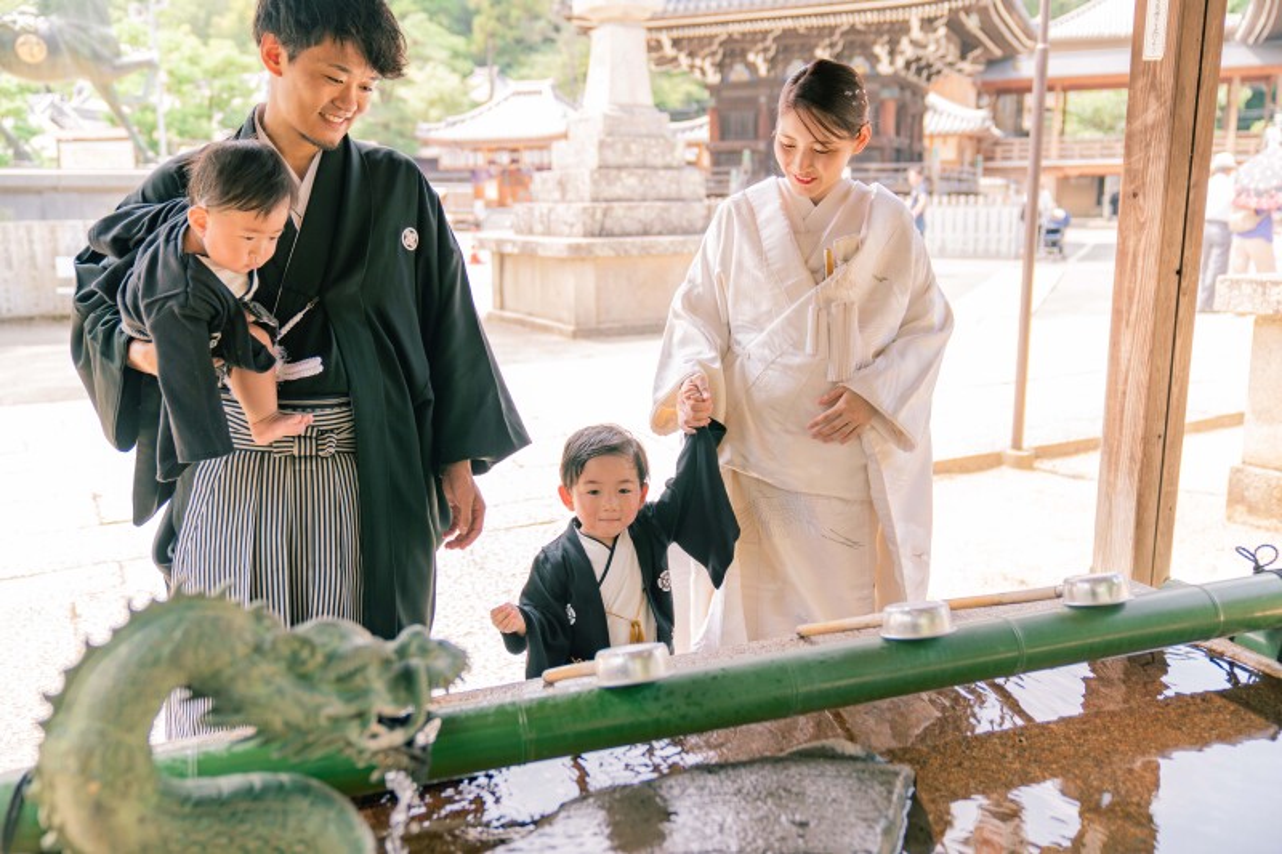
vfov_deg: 42.3
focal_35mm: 31
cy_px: 427
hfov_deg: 60.3
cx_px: 641
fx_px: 1104
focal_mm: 31
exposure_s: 1/400
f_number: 2.8
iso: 160
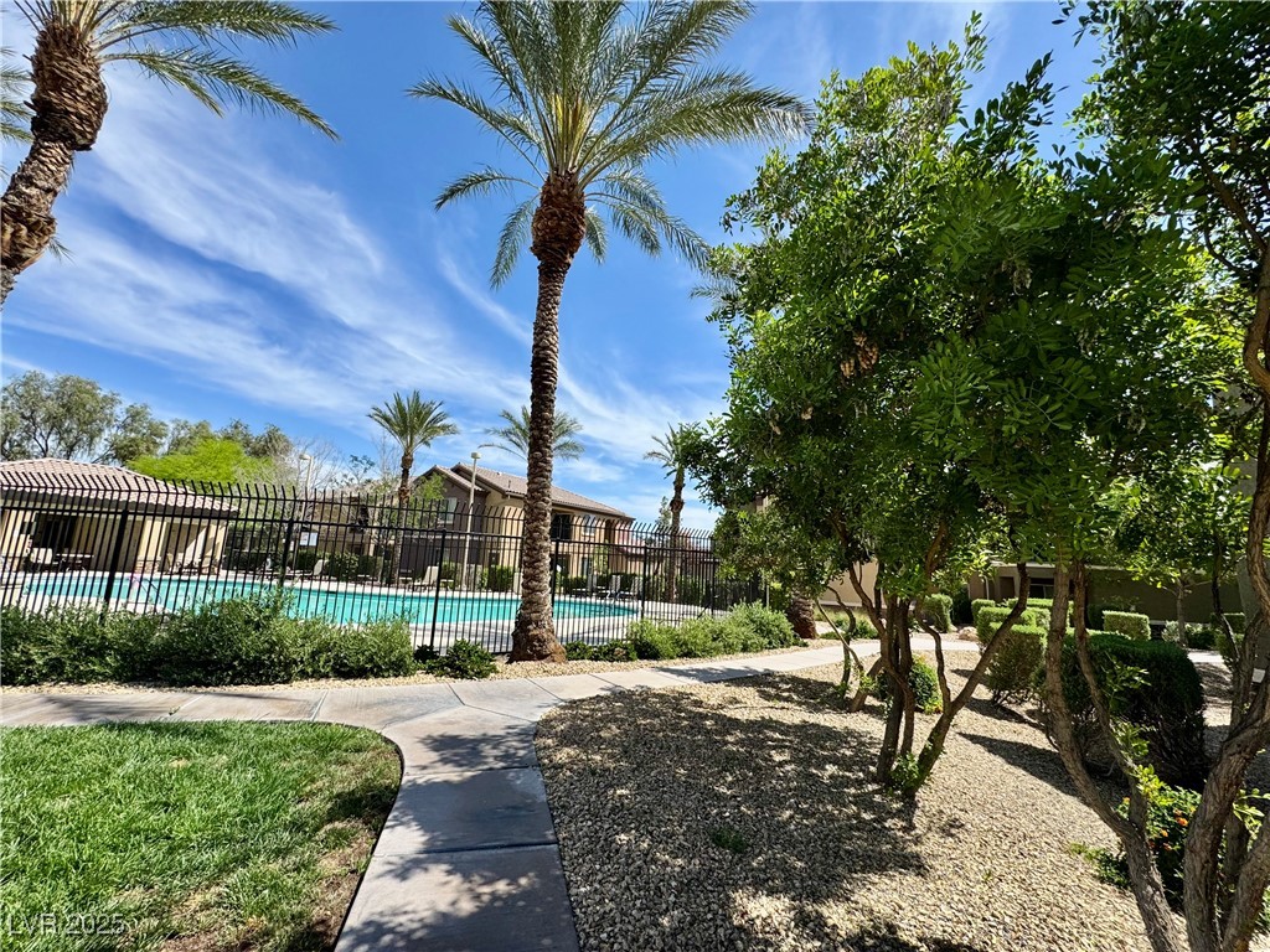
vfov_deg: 85.7
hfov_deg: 102.1
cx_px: 635
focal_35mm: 14
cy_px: 476
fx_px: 514
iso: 40
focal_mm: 2.22
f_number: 2.2
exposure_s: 1/2083
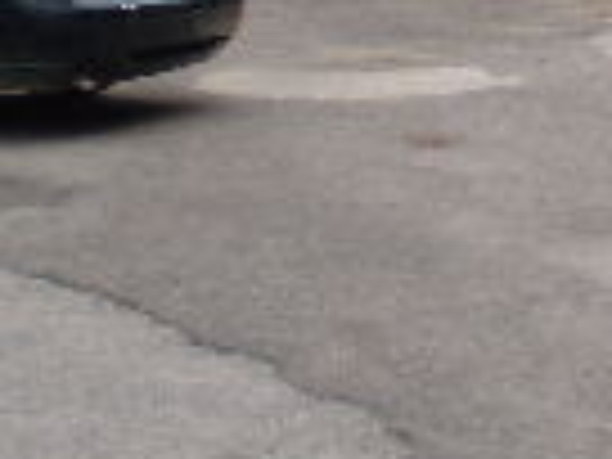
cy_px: -338
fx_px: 2988
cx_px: 1044
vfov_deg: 8.5
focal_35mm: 169
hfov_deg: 11.0
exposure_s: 1/500
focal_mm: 6.3
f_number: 3.1
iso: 64
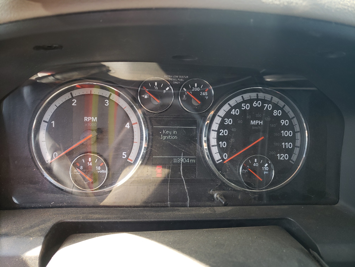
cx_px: 178
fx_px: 267
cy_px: 134
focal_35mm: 26
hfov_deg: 67.3
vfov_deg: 53.1
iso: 70
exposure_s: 1/120
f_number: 1.5
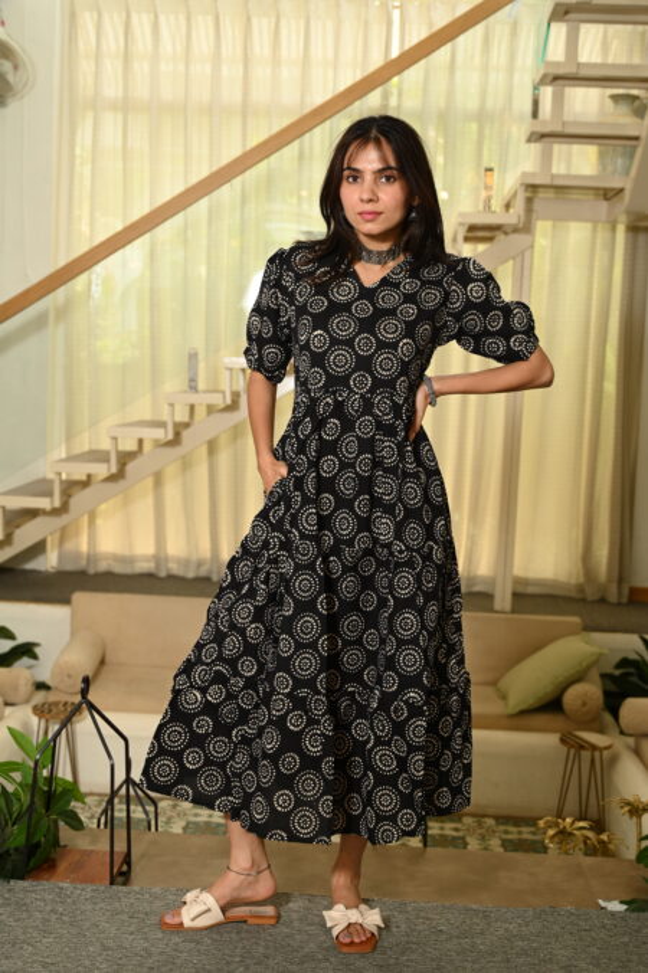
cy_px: 486
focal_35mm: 46
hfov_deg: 29.2
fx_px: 1243
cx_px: 324
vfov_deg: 42.8
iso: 250
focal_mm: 46
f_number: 4
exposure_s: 1/160
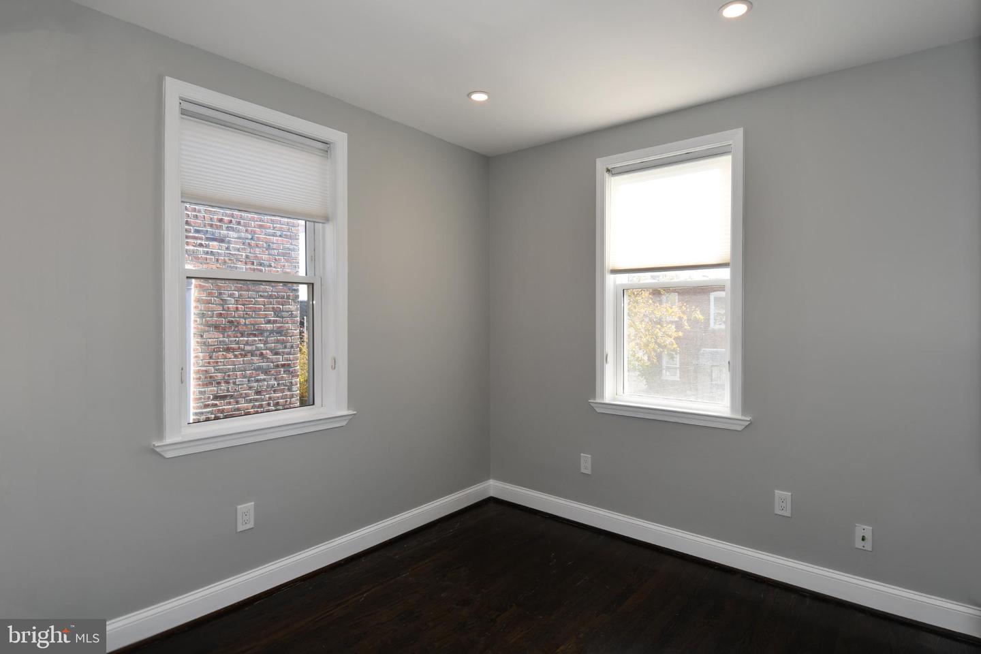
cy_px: 327
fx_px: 490
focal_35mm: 18
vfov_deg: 67.4
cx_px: 490
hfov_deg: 90.0
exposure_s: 1/125
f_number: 5.6
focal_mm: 12
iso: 160
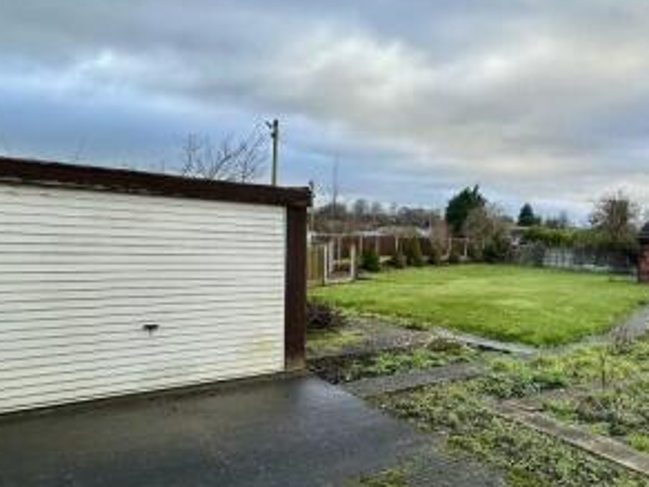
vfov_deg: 49.6
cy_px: 279
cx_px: 457
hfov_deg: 61.1
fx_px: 525
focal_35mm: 28
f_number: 2.2
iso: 40
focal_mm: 2.22
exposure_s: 1/223
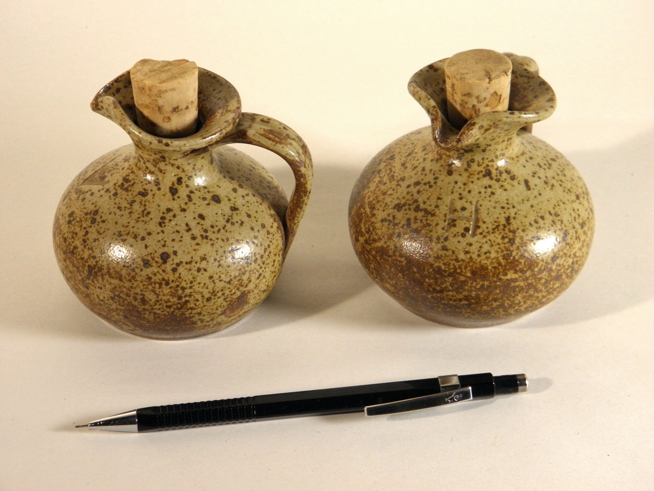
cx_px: 327
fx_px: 1511
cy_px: 246
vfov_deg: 18.4
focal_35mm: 80
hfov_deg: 24.4
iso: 200
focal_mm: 14.3
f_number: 4.4
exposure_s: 1/30
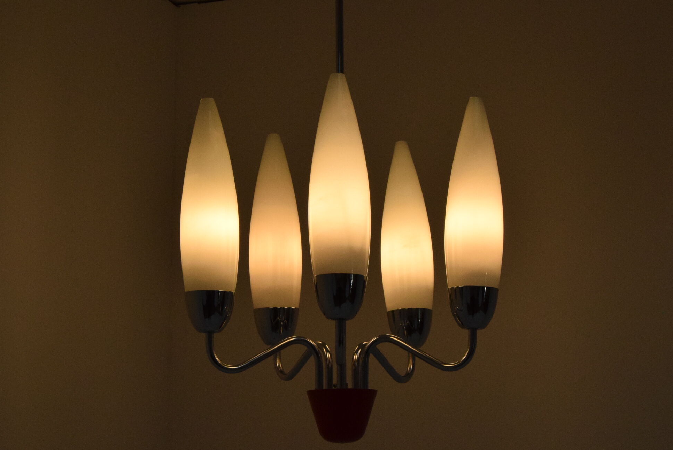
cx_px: 347
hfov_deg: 25.7
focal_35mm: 79
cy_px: 176
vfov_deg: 17.3
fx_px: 1478
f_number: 13
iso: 1600
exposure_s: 1/640
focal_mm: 34
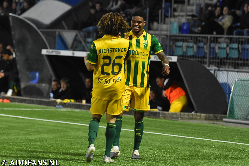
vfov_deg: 7.3
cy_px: 83
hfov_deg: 11.0
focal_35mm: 188
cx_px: 124
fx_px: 1297
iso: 2500
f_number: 2.8
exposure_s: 1/500
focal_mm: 125
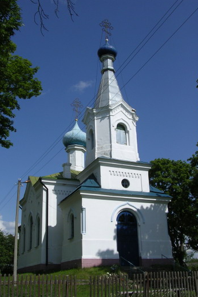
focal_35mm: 40
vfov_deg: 48.5
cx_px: 93
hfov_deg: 33.4
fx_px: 330
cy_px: 148
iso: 100
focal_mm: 5.8
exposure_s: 1/634
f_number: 5.6
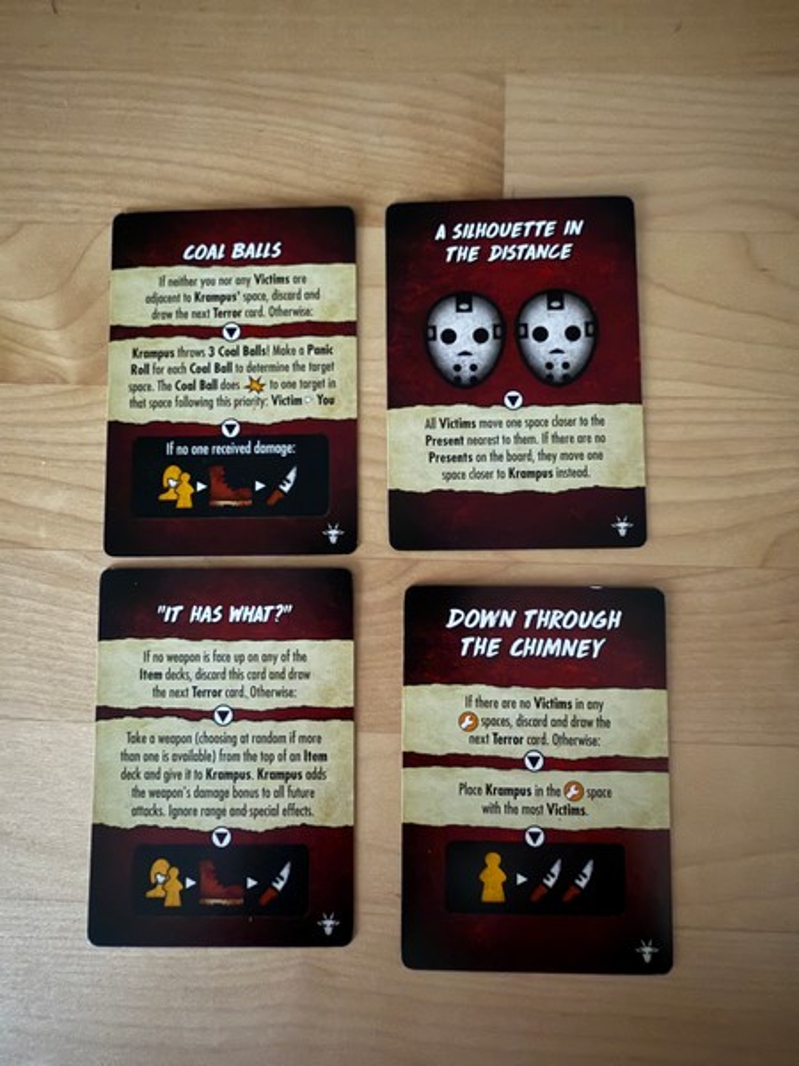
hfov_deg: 56.8
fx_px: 739
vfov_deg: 71.6
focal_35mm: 24
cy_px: 533
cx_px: 400
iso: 640
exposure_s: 1/7
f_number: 2.2
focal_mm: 2.22
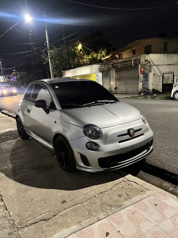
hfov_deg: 53.1
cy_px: 119
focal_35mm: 26
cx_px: 89
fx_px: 178
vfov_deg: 67.3
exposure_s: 1/30
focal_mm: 5.7
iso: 500
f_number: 1.5
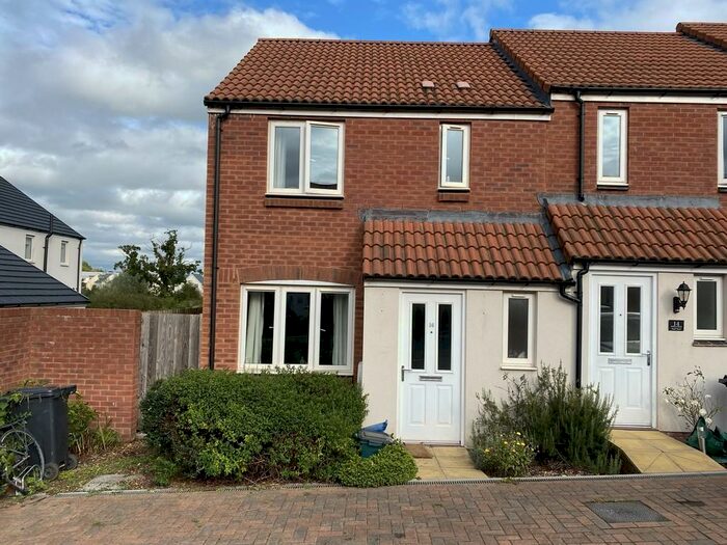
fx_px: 546
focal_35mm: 26
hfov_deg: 67.3
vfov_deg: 53.1
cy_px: 272
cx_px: 364
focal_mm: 4.25
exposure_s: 1/2315
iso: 32
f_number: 1.8
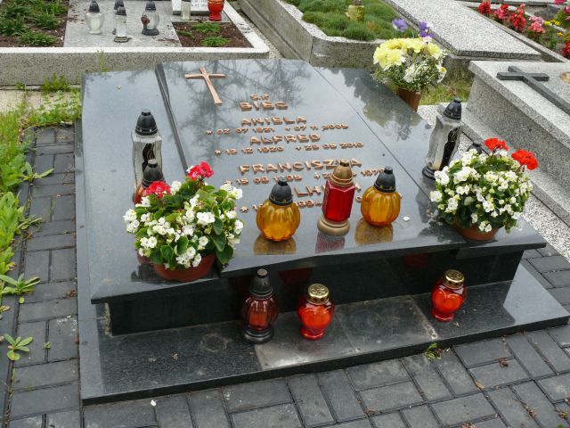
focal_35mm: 35
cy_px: 214
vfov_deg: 40.7
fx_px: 576
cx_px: 285
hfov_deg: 52.6
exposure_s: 1/160
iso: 100
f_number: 4
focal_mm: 7.4
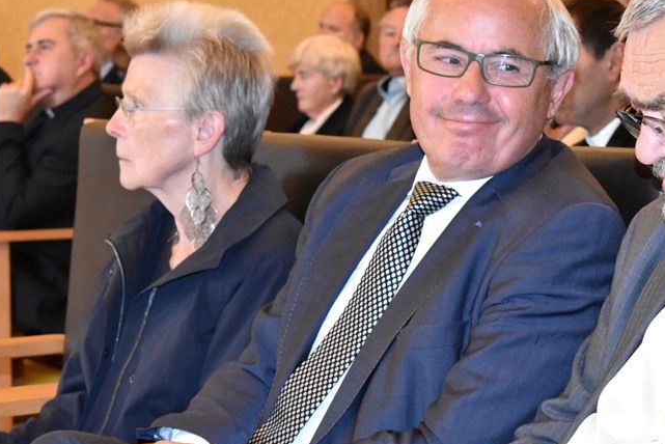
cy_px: 183
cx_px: 509
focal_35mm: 132
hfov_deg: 15.5
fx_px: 2436
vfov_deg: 10.4
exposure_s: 1/100
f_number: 7.1
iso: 4500
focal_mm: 55
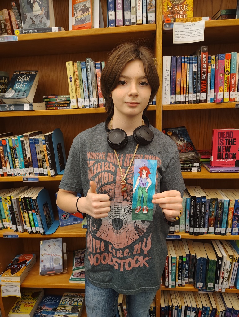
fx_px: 220
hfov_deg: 56.9
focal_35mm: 24
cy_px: 158
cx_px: 120
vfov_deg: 71.5
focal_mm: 5.56
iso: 797
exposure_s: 1/60
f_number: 1.8
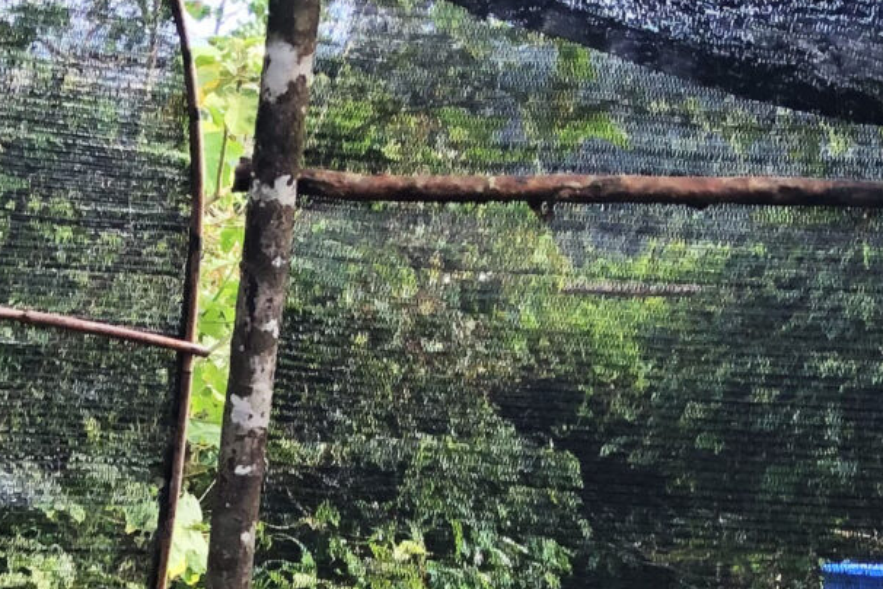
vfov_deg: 10.3
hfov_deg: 14.5
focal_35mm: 123
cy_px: 1149
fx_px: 3017
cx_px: -731
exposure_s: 1/120
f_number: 1.8
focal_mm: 3.99
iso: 64
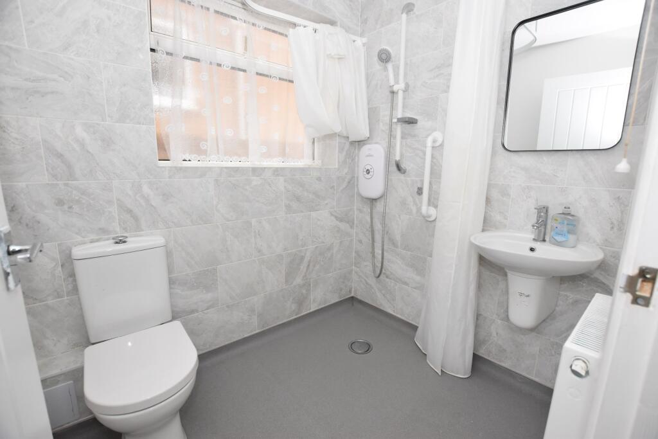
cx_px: 329
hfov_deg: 100.4
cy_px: 220
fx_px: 274
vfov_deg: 77.3
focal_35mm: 15
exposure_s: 1/60
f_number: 4
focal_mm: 10
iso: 1250
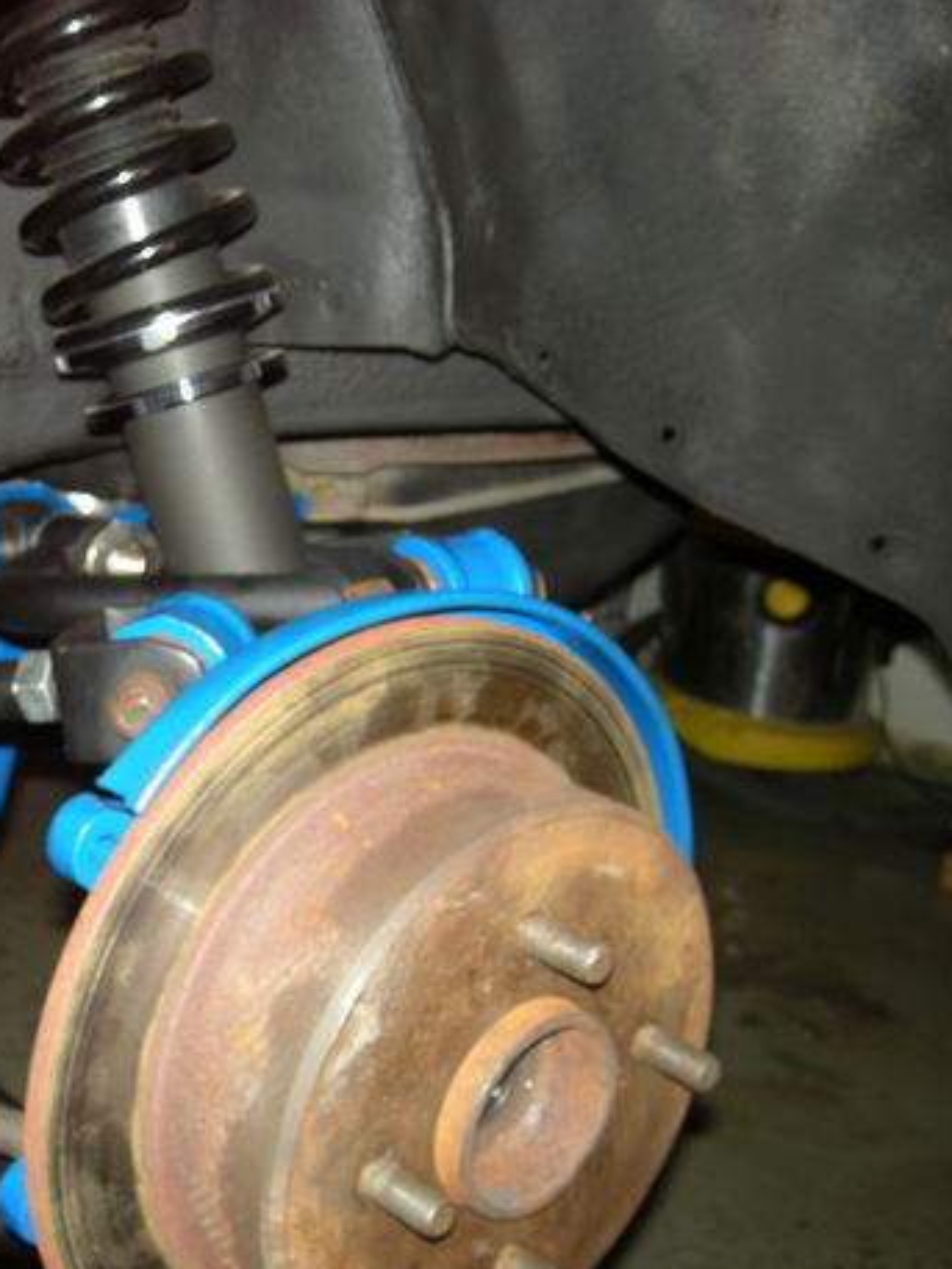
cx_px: 72
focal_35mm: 49
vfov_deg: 38.9
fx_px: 1796
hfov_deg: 28.4
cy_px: 655
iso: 88
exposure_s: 1/60
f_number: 2.8
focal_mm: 5.7
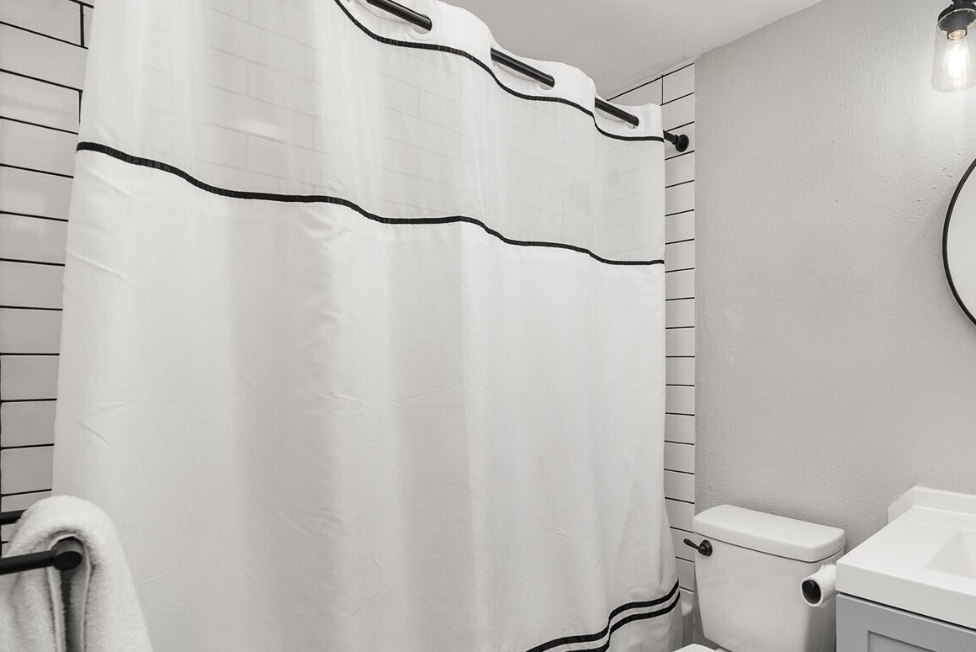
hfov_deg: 81.4
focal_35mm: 19
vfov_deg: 64.1
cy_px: 390
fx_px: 515
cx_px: 708
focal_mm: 13
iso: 80
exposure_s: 1/60
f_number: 7.1
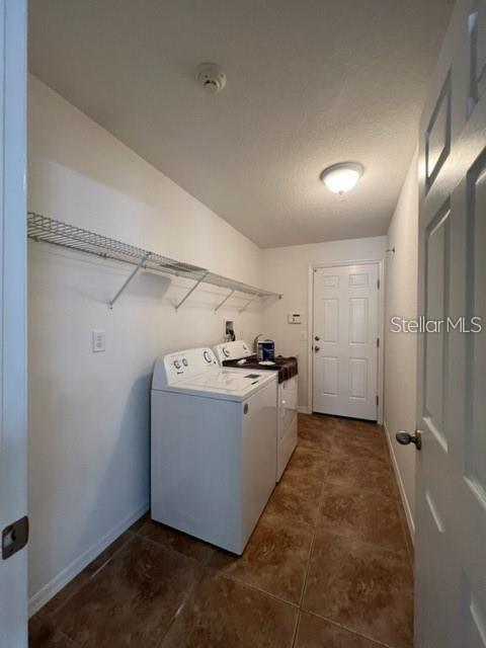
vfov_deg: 106.2
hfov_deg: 89.9
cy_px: 324
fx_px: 243
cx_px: 243
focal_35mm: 13
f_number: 1.8
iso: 200
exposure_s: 1/60
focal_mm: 1.57
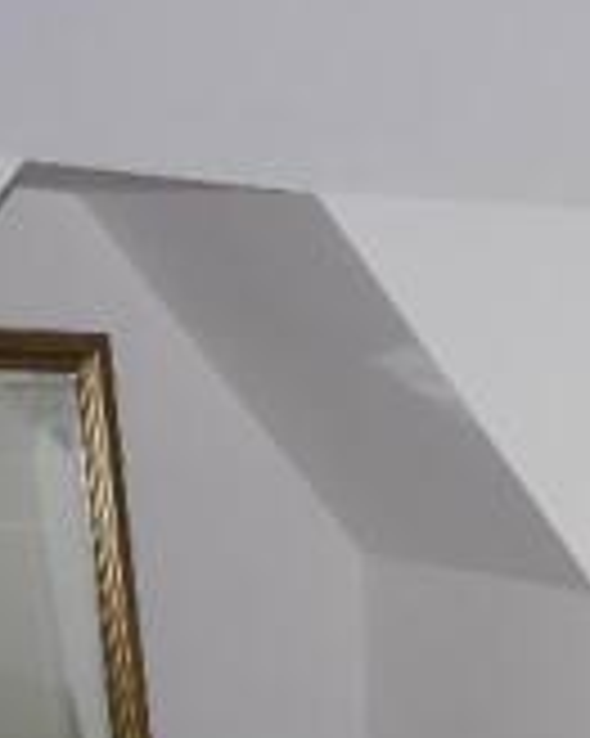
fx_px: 1966
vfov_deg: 20.1
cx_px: 1065
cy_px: 853
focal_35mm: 90
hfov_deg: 14.9
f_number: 2.4
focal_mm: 16
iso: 200
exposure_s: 1/60
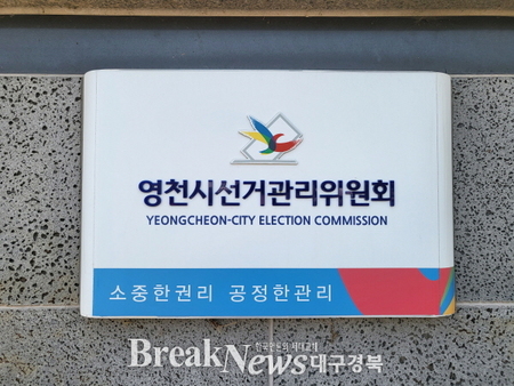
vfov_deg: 53.1
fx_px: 386
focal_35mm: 26
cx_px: 257
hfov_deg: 67.3
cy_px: 193
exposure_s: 1/640
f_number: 1.8
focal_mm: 4.25
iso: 50
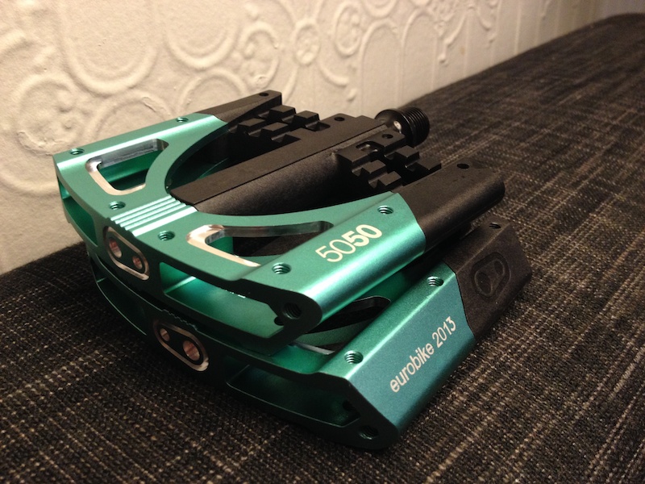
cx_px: 322
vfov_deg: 40.7
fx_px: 652
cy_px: 242
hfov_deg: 52.6
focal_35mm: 35
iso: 200
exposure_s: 1/20
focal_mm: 4.28
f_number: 2.4
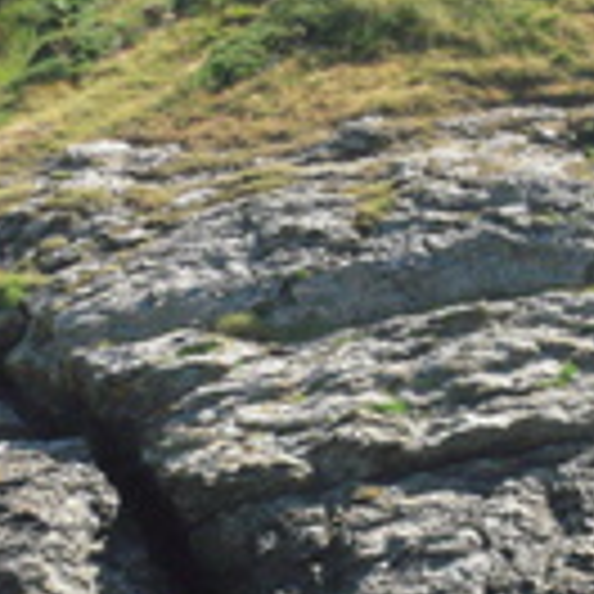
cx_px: 153
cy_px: 580
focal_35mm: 300
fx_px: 5824
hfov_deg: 5.8
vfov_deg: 5.8
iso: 800
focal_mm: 20
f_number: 11.6
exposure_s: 1/320
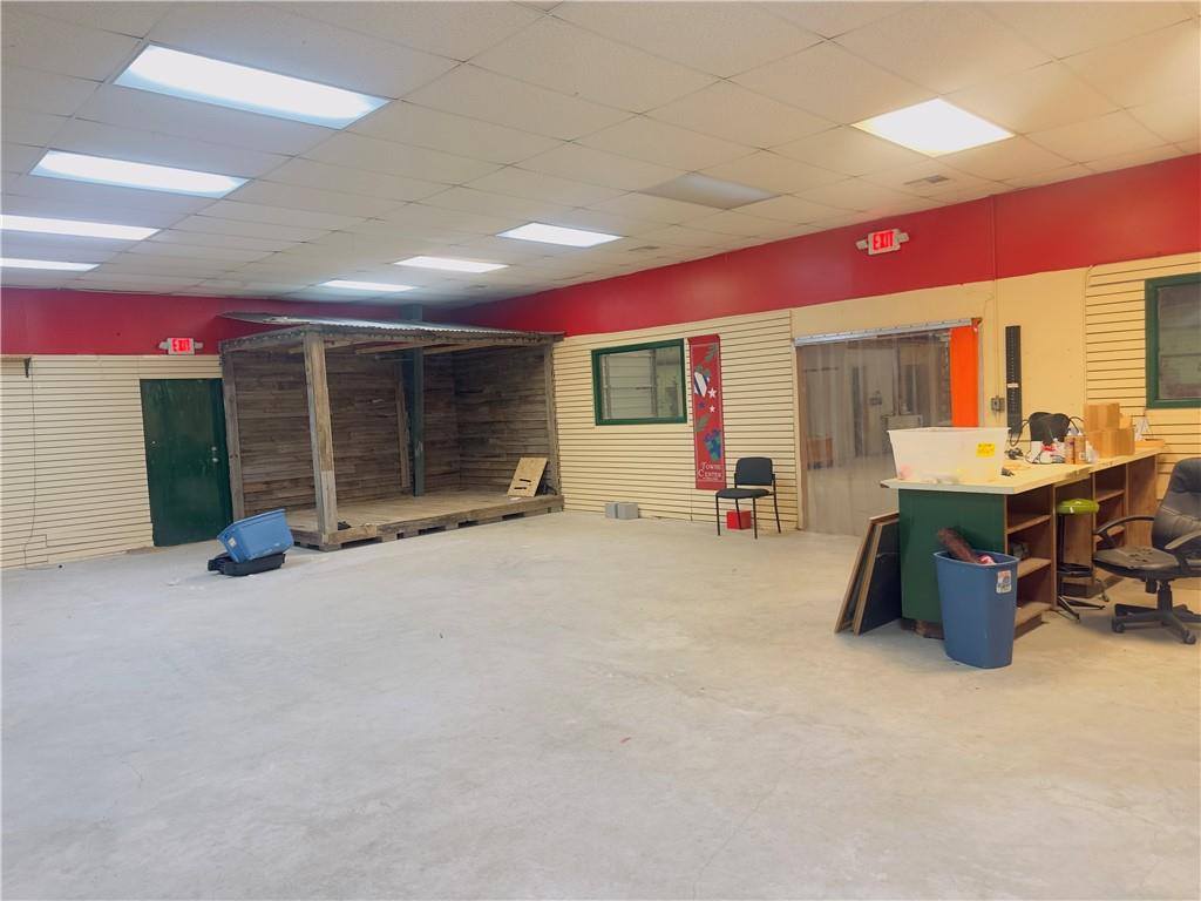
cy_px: 450
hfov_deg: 71.6
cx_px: 600
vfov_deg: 56.8
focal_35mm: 24
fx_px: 833
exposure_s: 1/60
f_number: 1.78
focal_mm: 6.86
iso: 200
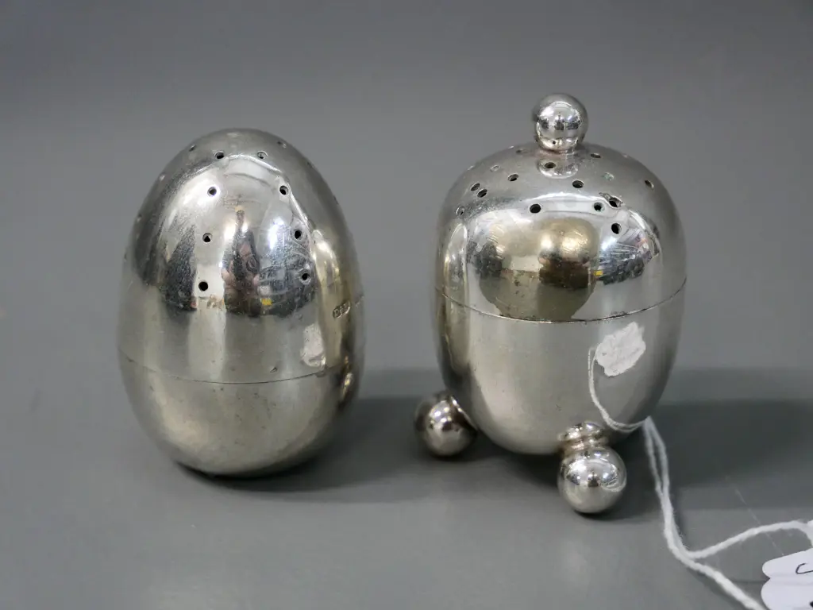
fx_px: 2818
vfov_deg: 12.3
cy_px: 305
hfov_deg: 16.4
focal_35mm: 120
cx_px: 406
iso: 3200
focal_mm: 60
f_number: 5.6
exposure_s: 1/125
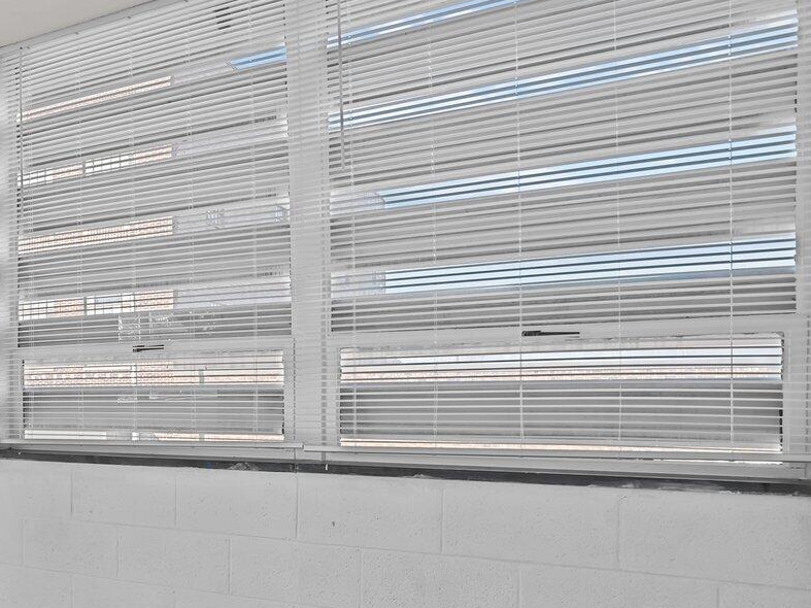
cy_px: 390
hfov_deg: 41.1
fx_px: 820
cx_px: -98
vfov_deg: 40.3
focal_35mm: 35
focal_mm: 14
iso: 250
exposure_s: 1/13
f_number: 8
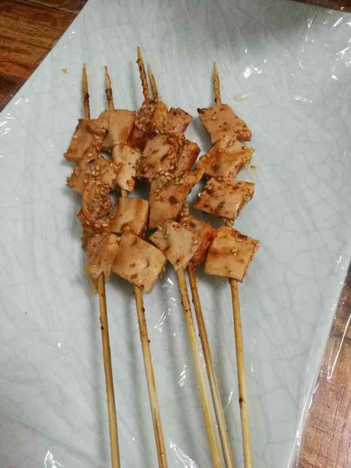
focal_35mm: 27
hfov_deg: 51.4
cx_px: 176
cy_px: 234
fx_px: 365
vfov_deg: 65.3
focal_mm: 4.5
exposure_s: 1/25
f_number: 2.2
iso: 400
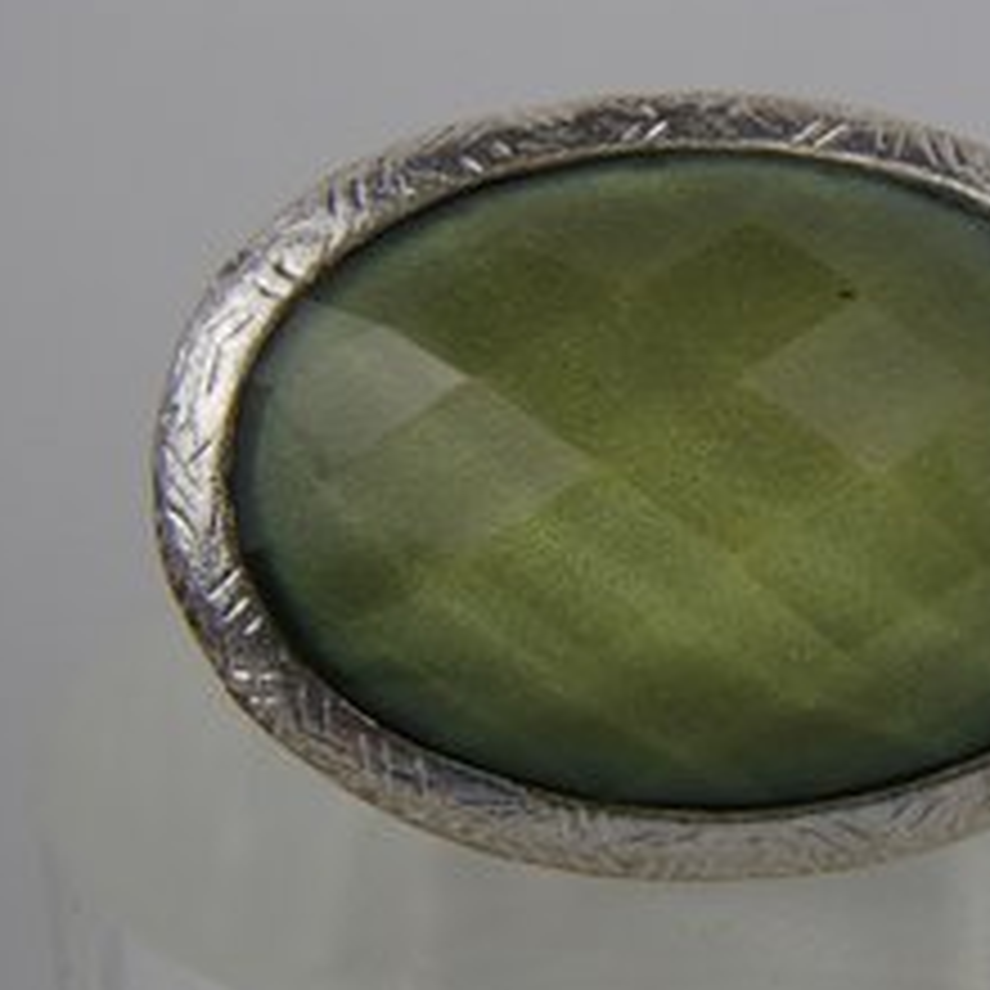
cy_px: 520
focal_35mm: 51
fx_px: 1650
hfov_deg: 32.9
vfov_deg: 33.4
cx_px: 722
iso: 125
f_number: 4.7
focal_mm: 6.64
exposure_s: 1/160
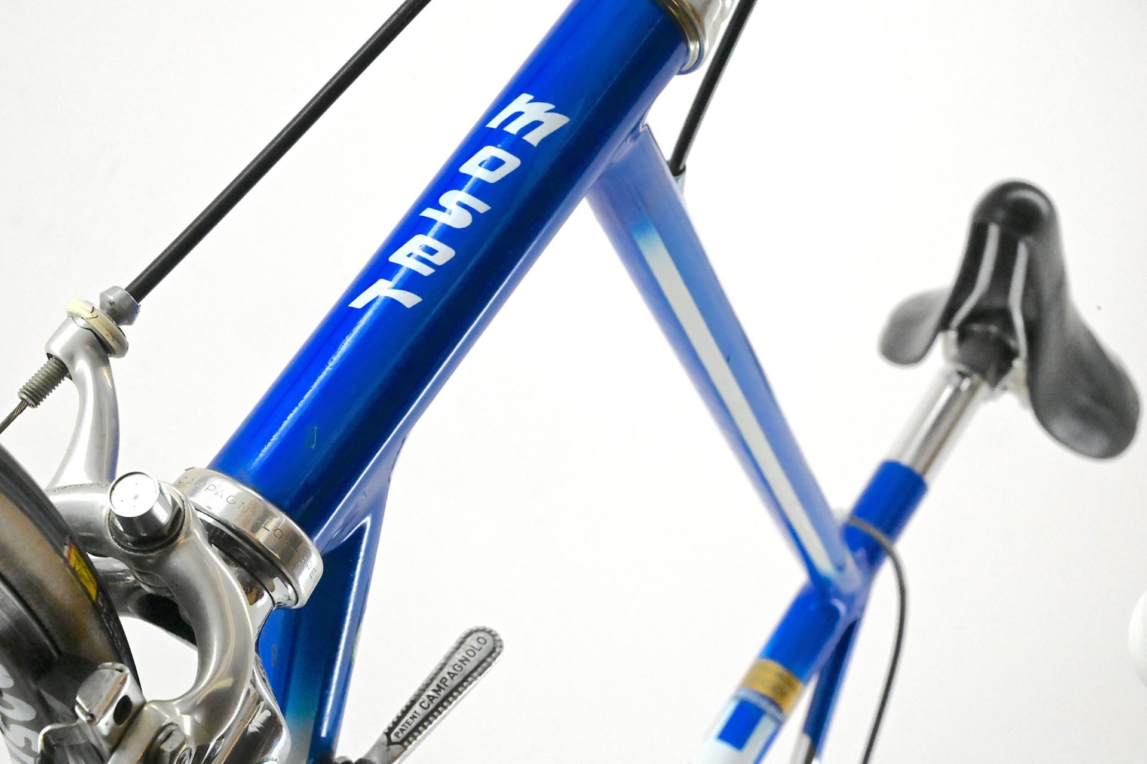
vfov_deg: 19.4
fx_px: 2230
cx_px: 574
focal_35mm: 70
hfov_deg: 28.9
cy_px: 382
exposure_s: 1/640
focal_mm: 70
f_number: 20
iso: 20000
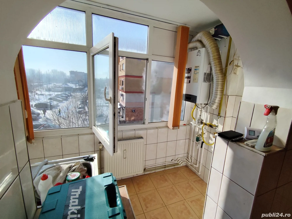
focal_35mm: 16
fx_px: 135
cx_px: 146
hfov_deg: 94.5
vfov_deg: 78.2
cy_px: 110
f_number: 2.2
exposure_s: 1/3769
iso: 50
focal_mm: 1.65
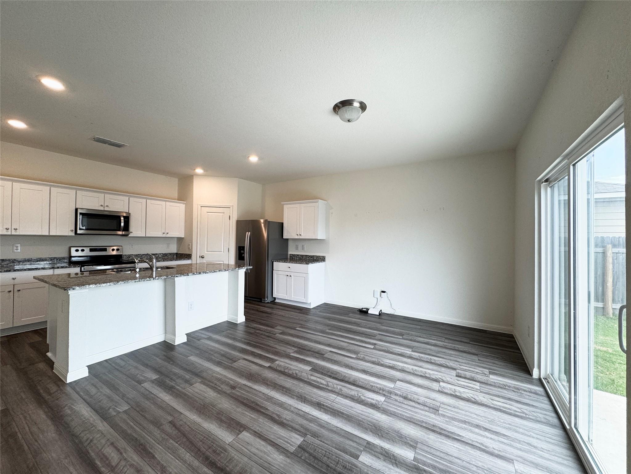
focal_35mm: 14
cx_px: 316
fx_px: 255
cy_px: 237
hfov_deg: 102.1
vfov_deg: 85.7
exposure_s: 1/120
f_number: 2.2
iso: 125
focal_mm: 2.22
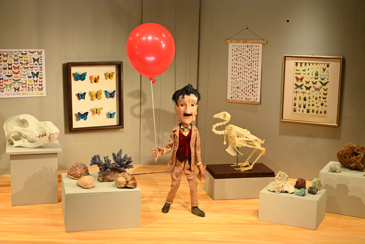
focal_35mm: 49
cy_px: 122
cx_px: 182
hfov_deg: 40.3
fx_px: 497
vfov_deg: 27.5
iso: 100
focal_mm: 49
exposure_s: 1/30
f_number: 4
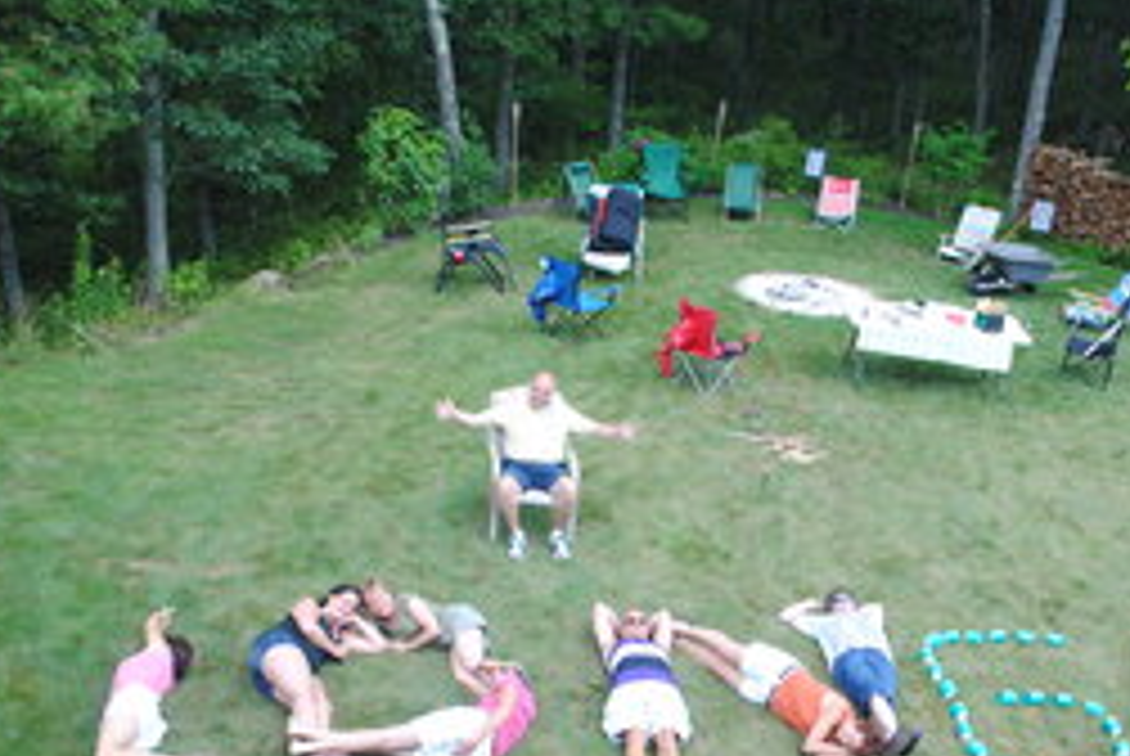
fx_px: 1351
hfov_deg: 44.7
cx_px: 761
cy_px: 513
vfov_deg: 31.0
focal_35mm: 43
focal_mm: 18
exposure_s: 1/100
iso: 200
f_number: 5
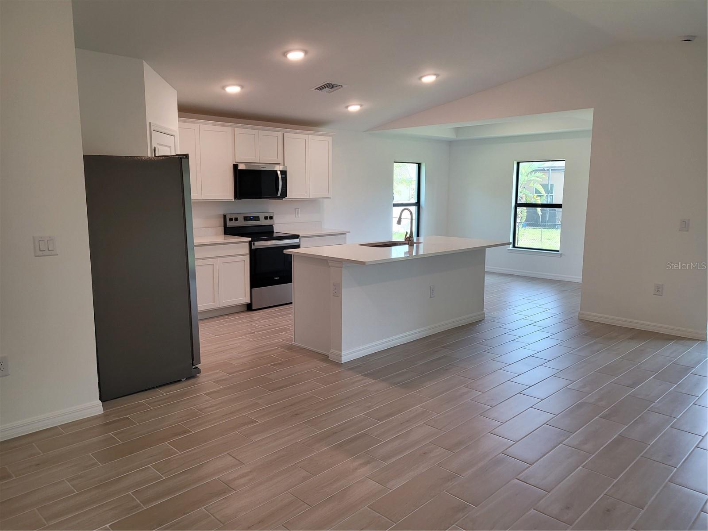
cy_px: 266
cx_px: 354
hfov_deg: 67.3
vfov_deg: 53.1
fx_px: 532
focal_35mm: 26
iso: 100
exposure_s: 1/120
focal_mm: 5.4
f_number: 1.8
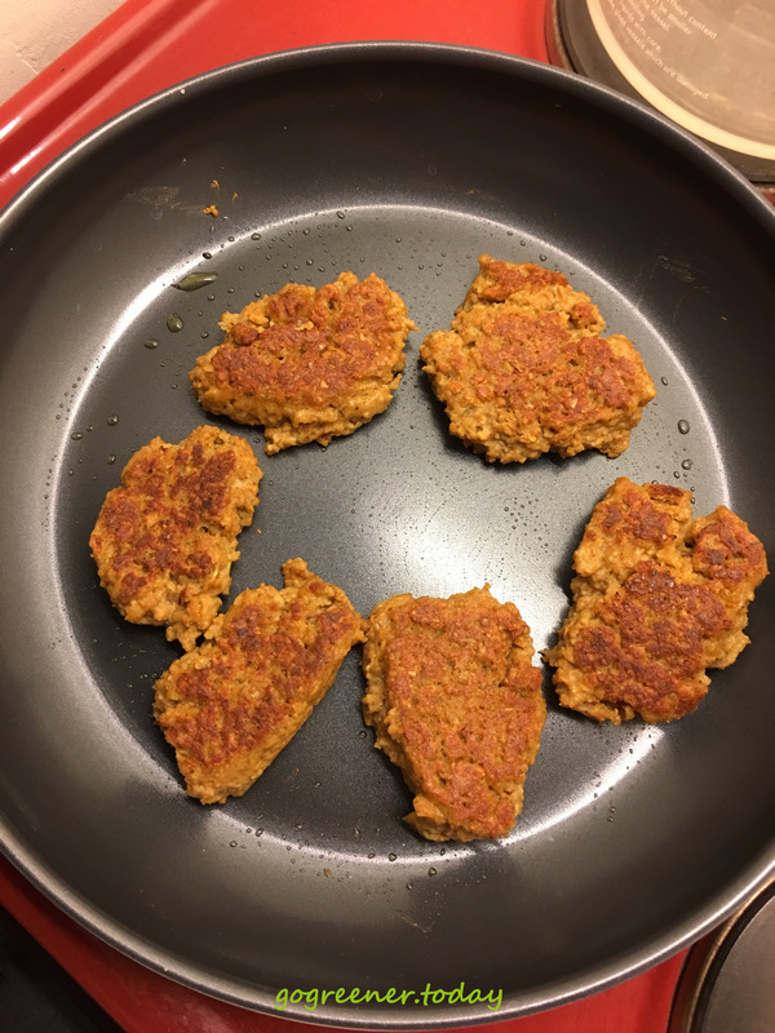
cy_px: 516
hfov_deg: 48.2
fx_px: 866
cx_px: 388
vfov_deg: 61.7
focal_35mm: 29
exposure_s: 1/17
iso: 80
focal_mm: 4.15
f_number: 2.2
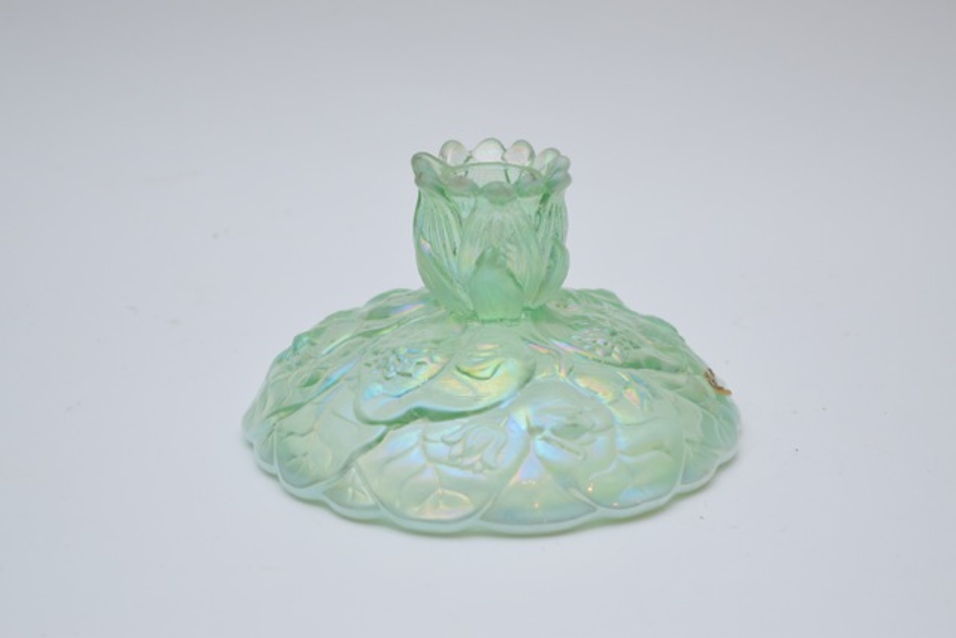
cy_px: 319
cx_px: 478
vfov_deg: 16.6
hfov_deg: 24.6
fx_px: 2191
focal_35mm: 82
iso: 800
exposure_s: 1/125
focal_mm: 55
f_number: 5.6
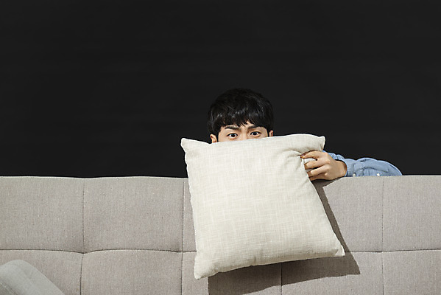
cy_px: 148
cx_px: 220
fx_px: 1961
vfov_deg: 8.6
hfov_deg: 12.8
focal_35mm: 160
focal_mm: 160
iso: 100
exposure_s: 1/125
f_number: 4
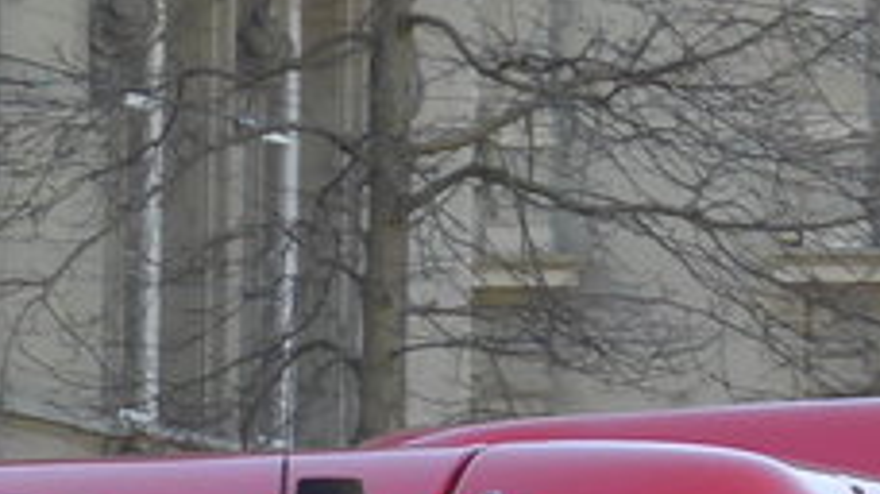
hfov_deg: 2.9
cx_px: 641
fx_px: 17632
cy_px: 961
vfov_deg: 1.6
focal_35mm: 756
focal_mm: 25.7
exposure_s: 1/200
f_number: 5.3
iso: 250
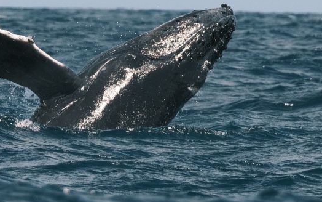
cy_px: 43
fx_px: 5610
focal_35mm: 639
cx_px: 77
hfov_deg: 3.3
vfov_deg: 2.1
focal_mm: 274.3
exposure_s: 1/4000
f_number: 7.1
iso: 1250
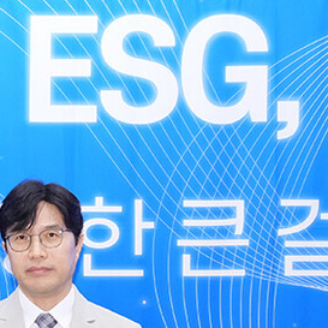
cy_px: 302
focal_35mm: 218
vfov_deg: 8.0
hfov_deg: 7.9
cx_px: -112
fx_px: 2337
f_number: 5
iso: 3200
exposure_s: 1/100
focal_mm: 73
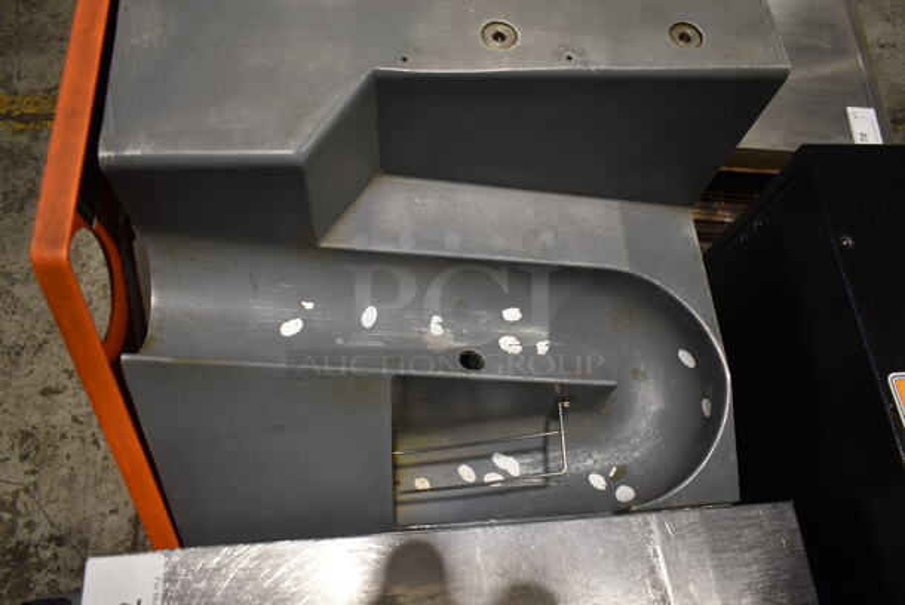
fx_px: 679
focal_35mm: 27
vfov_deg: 48.0
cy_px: 302
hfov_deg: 67.3
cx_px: 452
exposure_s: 1/30
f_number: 3.5
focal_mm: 18
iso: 320
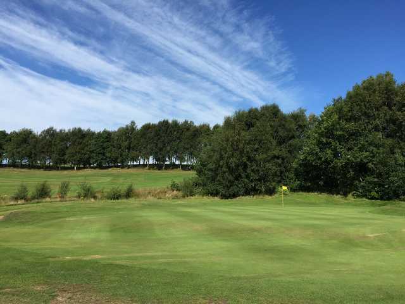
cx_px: 202
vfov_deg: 48.2
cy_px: 152
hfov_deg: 61.7
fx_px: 339
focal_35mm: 29
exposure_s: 1/2198
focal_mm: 4.15
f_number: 2.2
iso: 32
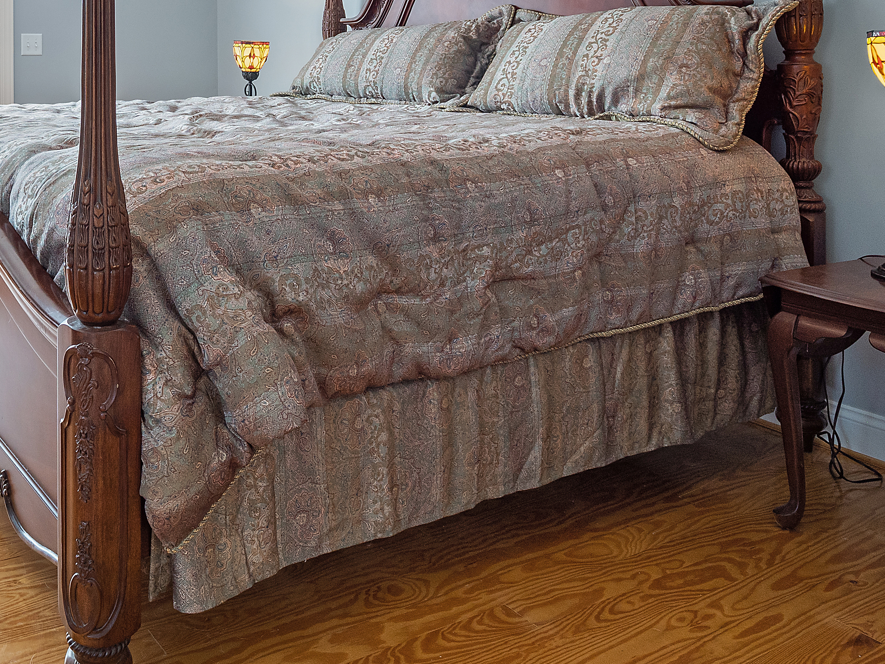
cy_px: 19
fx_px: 818
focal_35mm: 32
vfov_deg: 39.6
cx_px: 114
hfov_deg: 51.2
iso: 200
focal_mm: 8
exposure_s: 1/20
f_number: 5.6
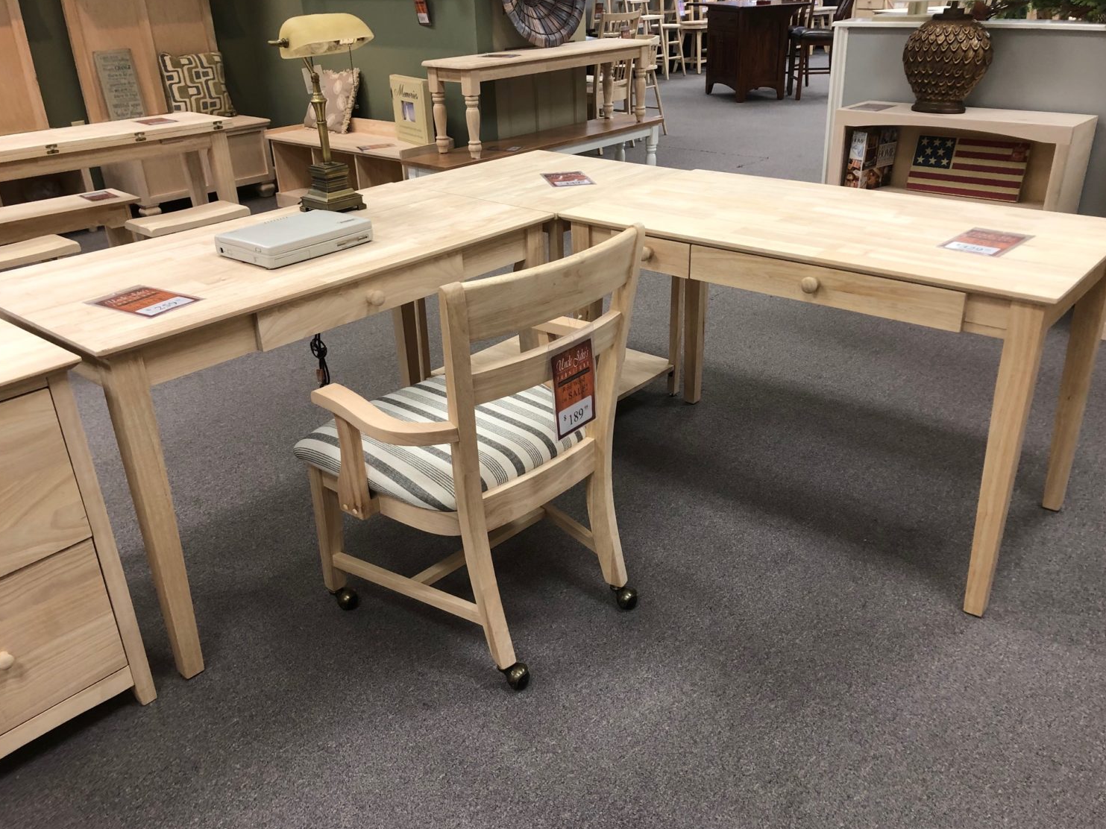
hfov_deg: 61.7
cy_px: 420
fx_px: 926
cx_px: 562
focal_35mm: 29
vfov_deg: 48.2
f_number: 1.8
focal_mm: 3.99
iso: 40
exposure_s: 1/17
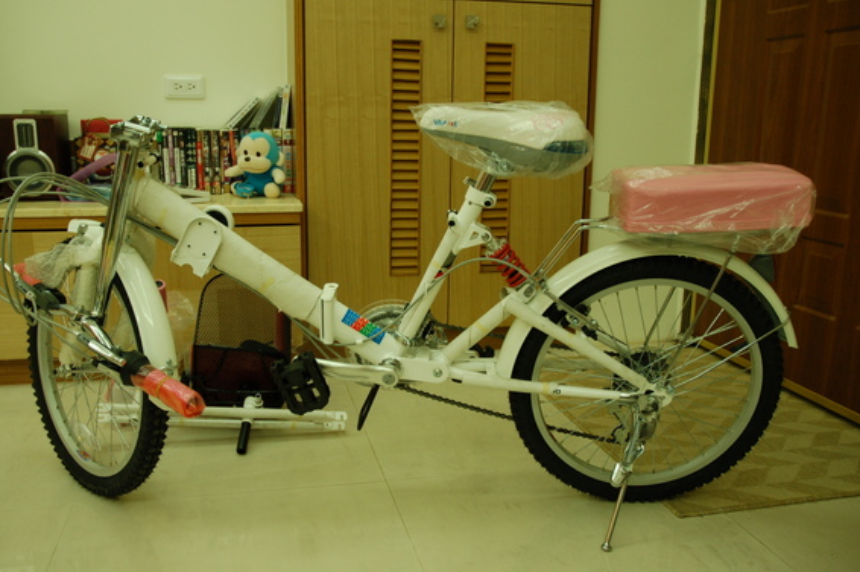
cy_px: 285
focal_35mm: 35
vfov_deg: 37.8
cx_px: 421
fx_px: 835
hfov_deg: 54.5
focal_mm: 22
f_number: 3.8
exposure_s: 1/30
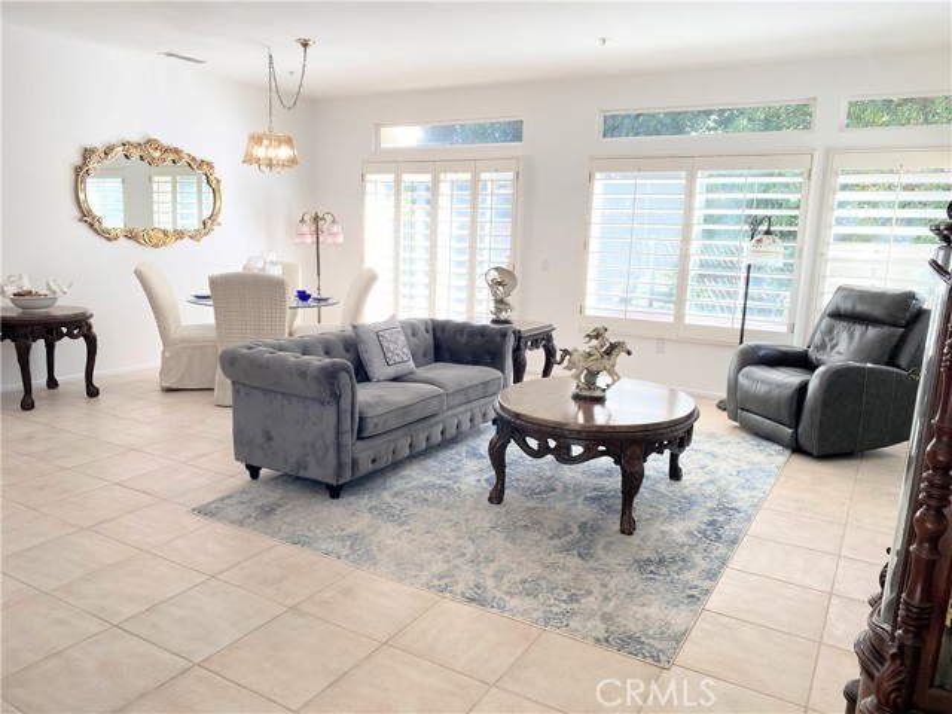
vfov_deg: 53.1
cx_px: 476
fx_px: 715
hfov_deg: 67.3
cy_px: 357
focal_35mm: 26
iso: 40
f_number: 1.8
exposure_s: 1/120
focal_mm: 4.25
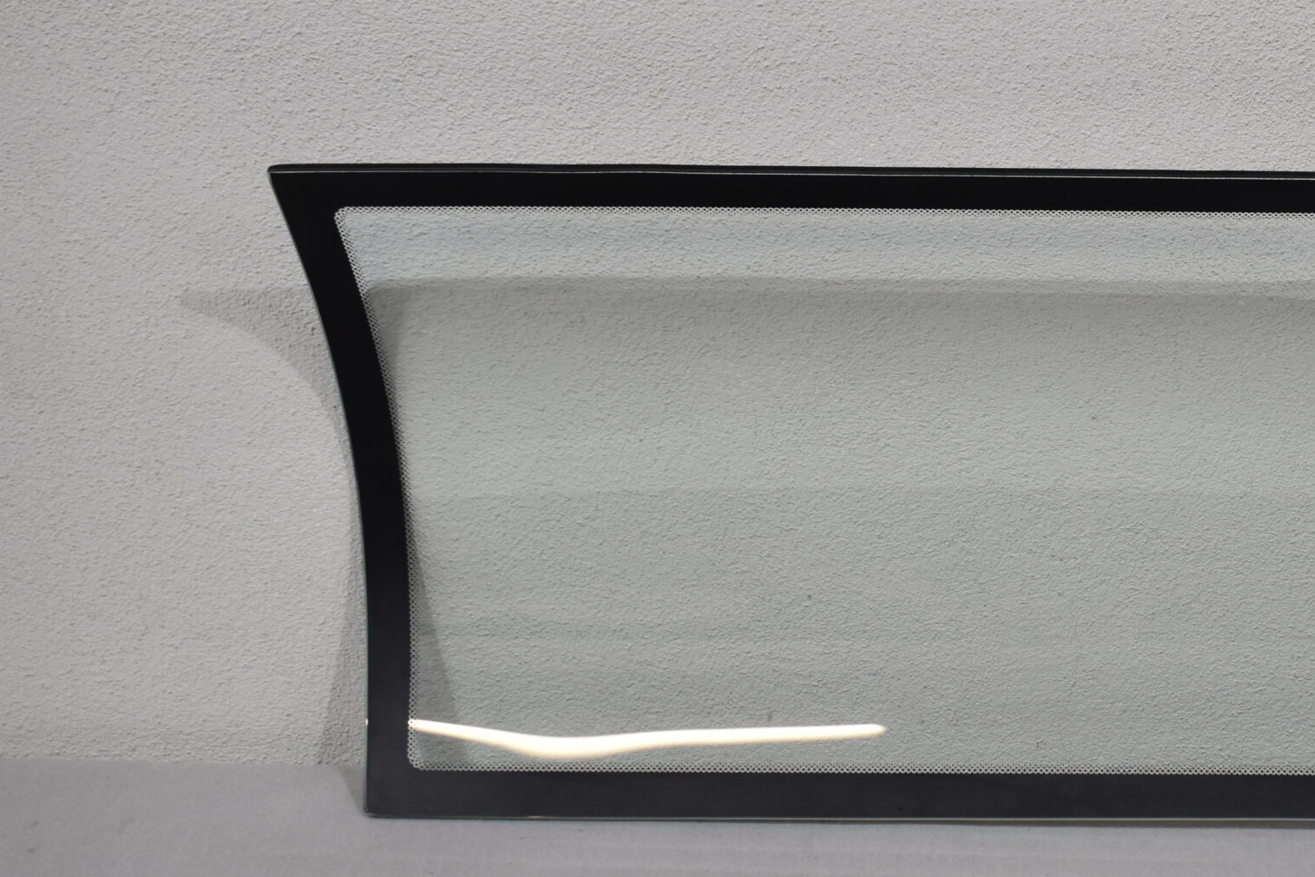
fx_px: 2478
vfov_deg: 20.1
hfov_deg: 29.0
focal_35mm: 68
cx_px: 1083
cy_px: 457
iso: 360
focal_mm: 27
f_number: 5.6
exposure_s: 1/125
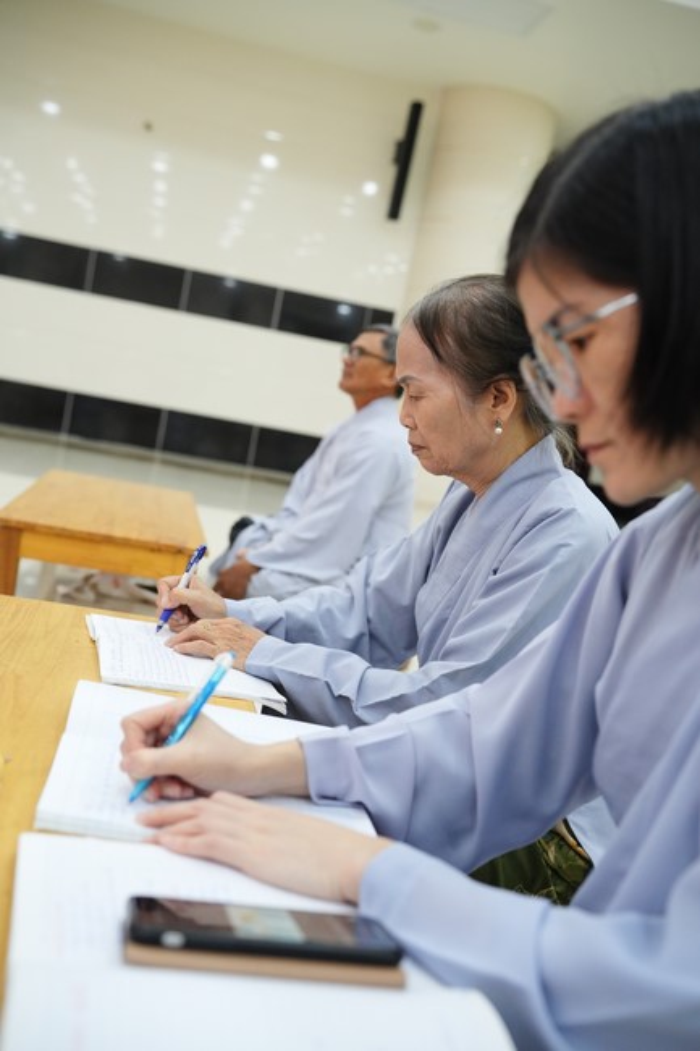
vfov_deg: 54.4
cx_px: 350
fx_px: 1021
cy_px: 526
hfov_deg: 37.8
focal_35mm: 35
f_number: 3.2
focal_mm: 35
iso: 4000
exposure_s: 1/250
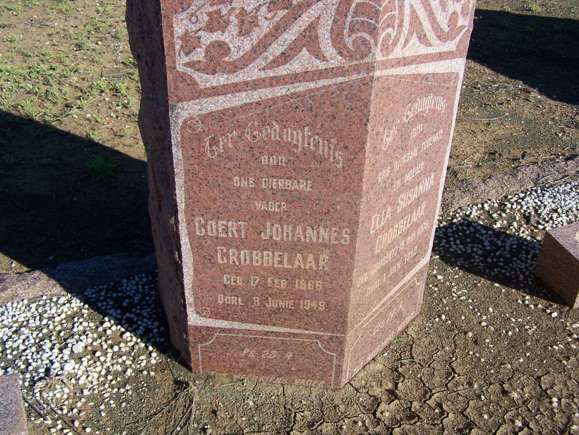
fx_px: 636
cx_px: 290
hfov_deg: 49.0
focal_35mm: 38
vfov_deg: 37.7
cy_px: 218
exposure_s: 1/750
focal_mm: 6.3
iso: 80
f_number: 4
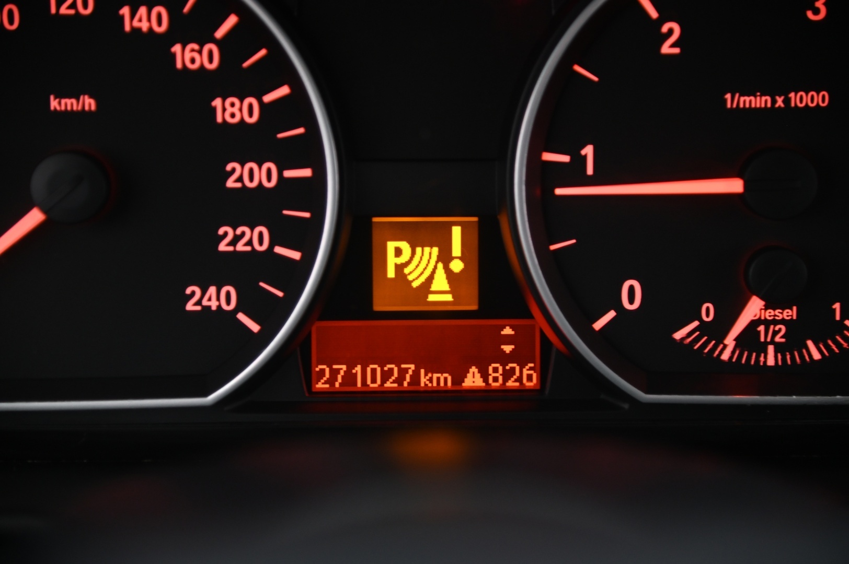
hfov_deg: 20.4
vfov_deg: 13.7
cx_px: 424
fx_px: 2356
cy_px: 282
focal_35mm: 100
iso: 2000
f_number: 4
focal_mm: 100
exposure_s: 1/15
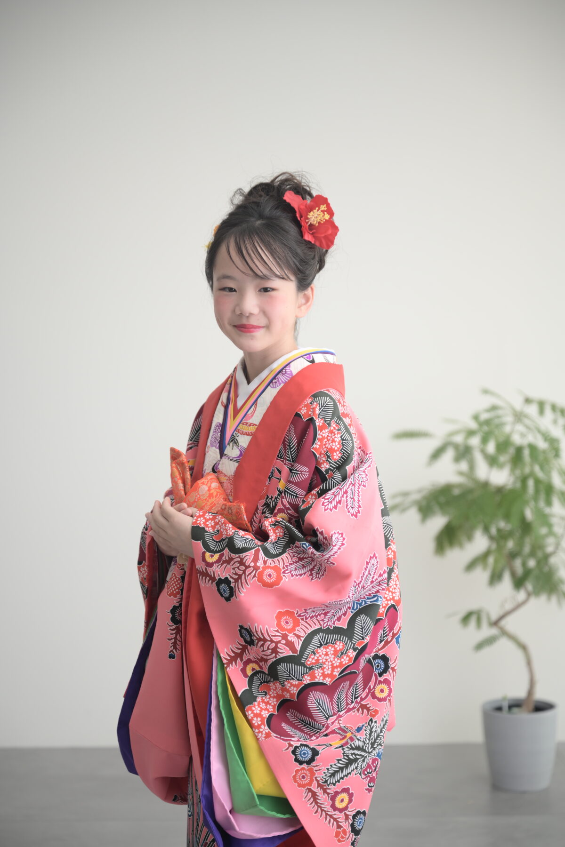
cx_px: 282
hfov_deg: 19.5
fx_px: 1648
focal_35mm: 70
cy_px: 424
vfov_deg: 28.8
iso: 100
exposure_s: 1/200
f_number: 2.8
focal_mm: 70
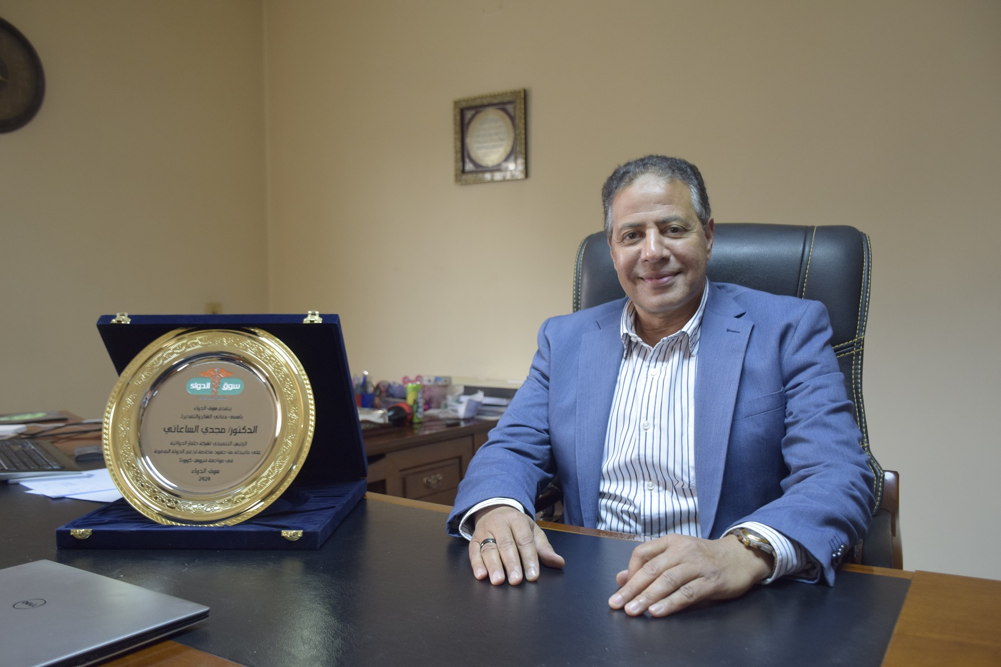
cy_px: 334
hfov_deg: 57.2
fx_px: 918
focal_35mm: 33
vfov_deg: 40.0
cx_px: 500
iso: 800
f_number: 3.5
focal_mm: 22
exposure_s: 1/30
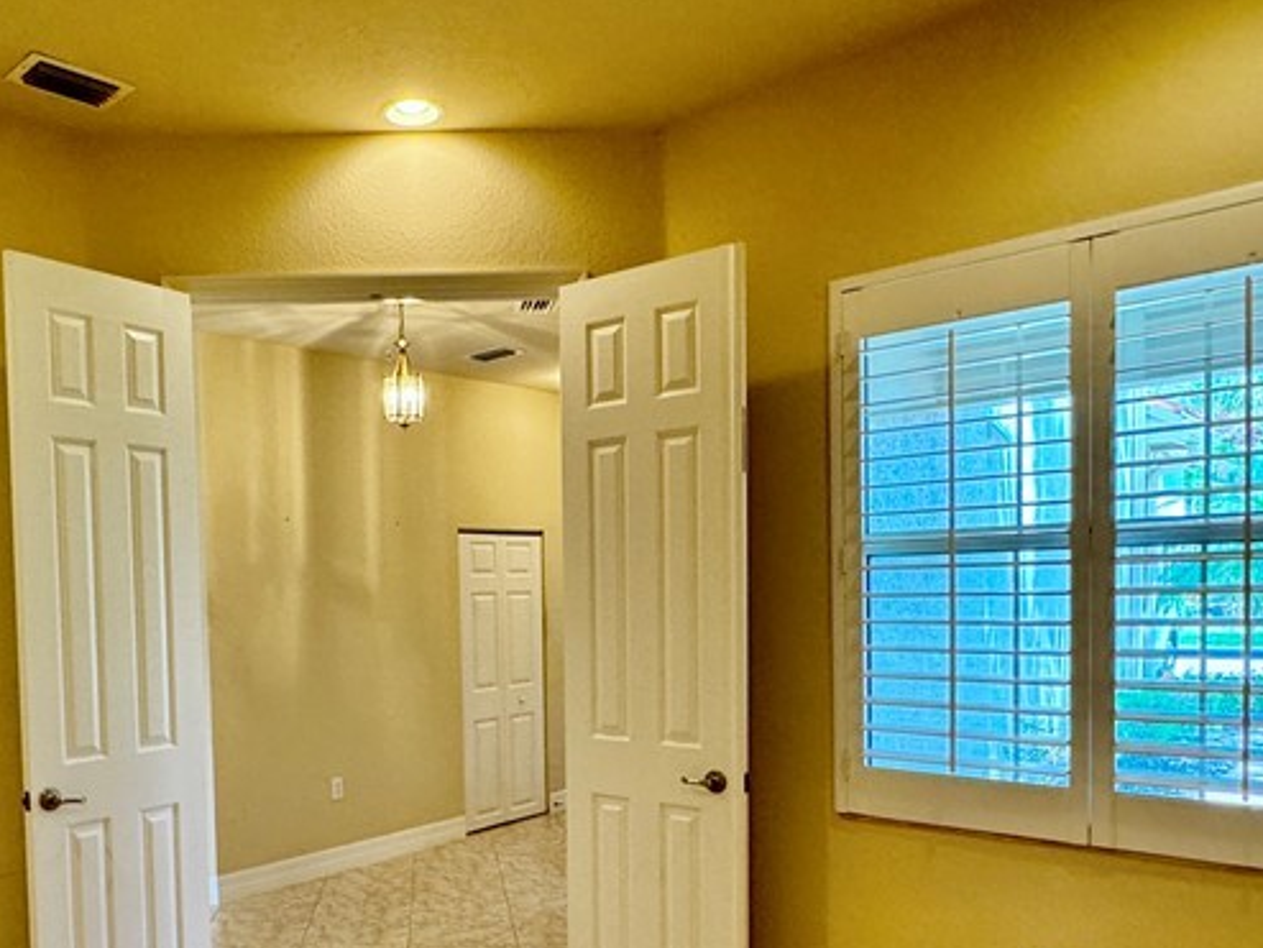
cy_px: 639
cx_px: 445
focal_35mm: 29
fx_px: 1059
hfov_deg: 60.5
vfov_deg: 47.4
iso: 250
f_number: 2.2
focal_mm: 2.22
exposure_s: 1/120
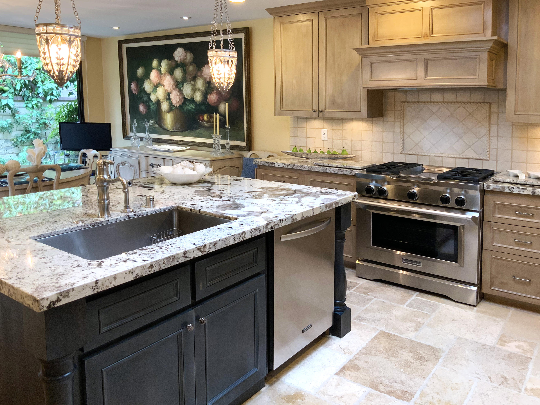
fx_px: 452
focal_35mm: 29
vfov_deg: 48.2
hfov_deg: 61.7
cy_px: 202
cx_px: 270
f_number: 1.8
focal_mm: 3
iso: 50
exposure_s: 1/60
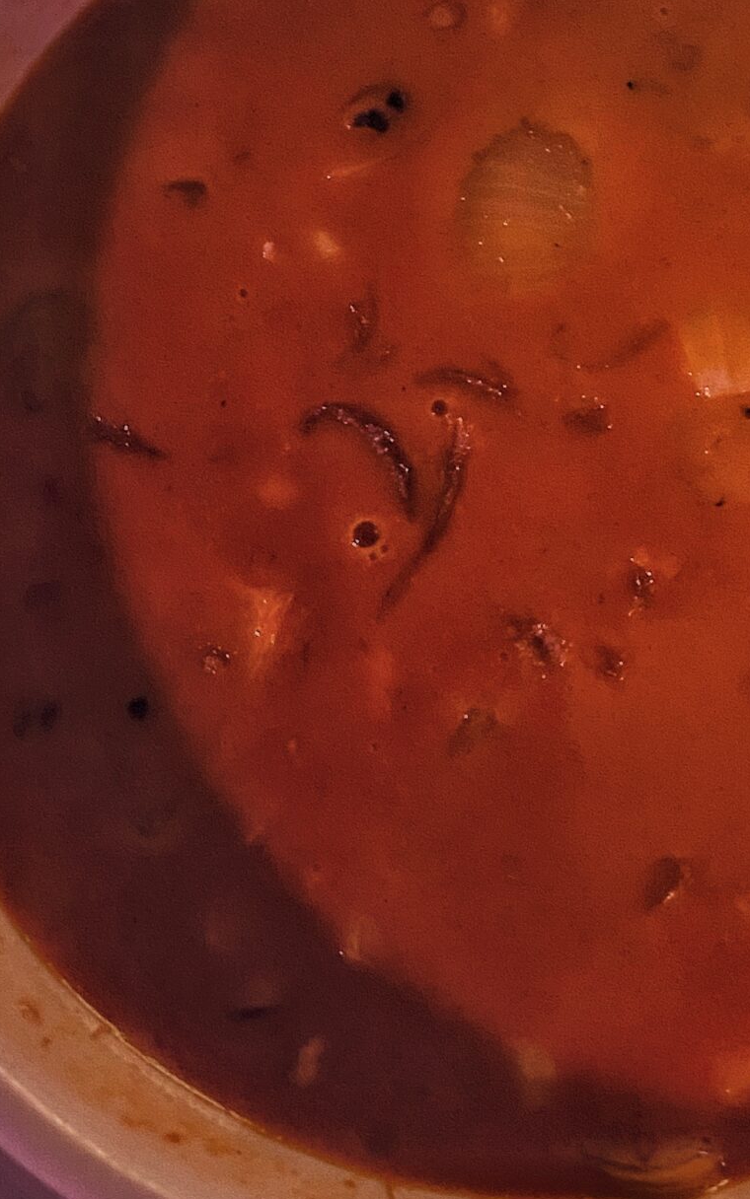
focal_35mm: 58
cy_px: 345
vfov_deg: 34.6
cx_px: 834
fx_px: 1897
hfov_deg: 21.2
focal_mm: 4.25
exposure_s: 1/25
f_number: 1.8
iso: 640
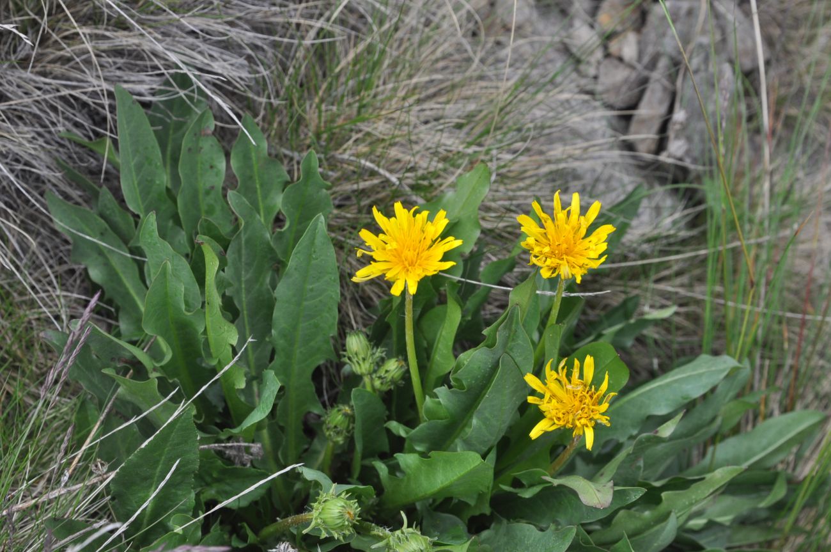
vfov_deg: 21.5
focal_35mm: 63
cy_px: 276
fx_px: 1452
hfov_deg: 31.9
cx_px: 416
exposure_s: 1/160
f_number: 7.1
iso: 400
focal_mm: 42
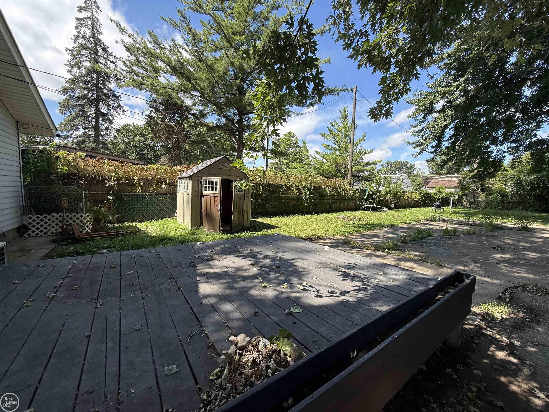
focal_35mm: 14
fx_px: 222
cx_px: 274
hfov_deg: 102.1
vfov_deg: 85.7
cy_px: 206
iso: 50
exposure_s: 1/472
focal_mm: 2.22
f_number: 2.2
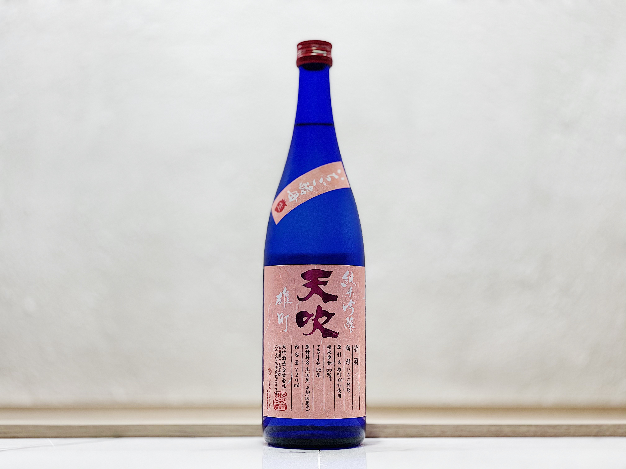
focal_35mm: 52
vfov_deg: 28.0
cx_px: 313
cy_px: 234
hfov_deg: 36.8
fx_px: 940
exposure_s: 1/100
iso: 80
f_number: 2
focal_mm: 6
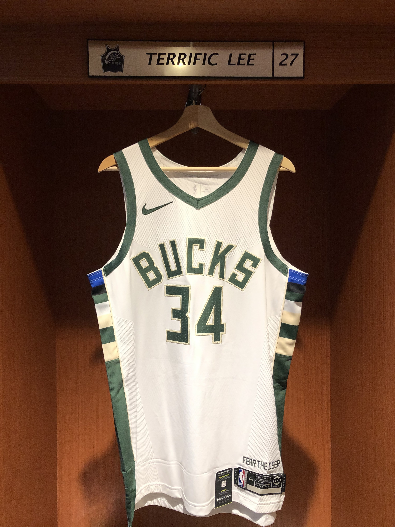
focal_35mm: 28
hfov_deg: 49.7
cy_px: 264
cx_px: 198
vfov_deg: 63.4
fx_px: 426
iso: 40
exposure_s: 1/30
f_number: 1.8
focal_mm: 3.99
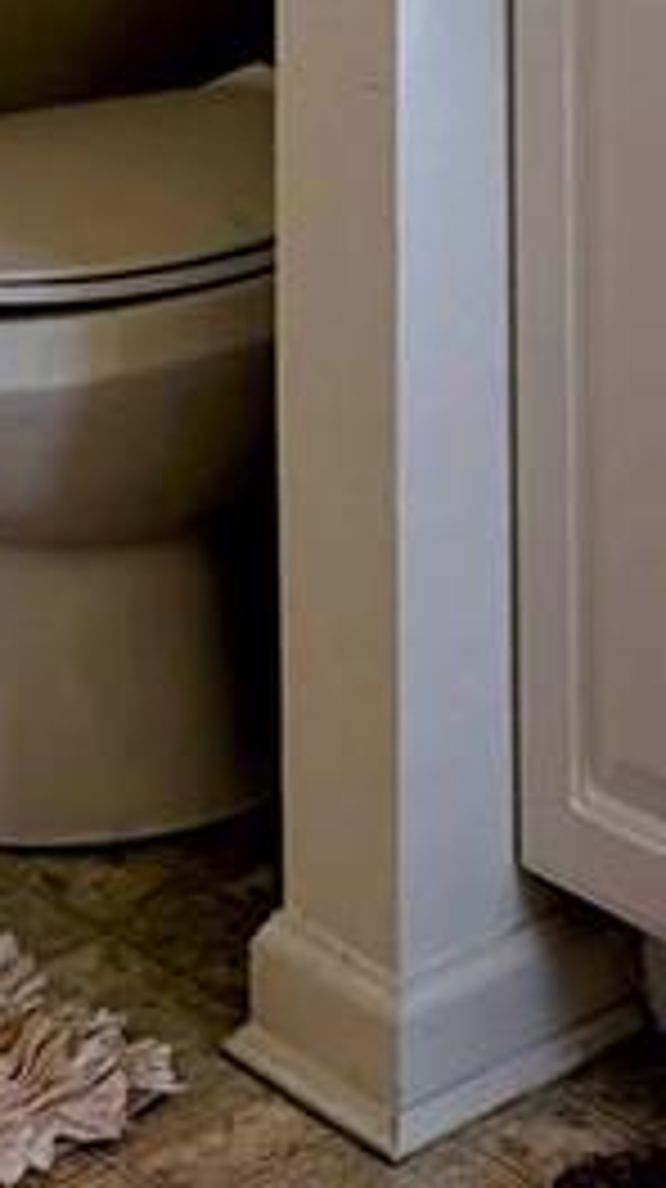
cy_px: -1197
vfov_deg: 13.0
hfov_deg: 8.2
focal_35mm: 143
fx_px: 4501
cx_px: 1170
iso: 25
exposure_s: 1/60
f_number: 1.68
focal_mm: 6.9
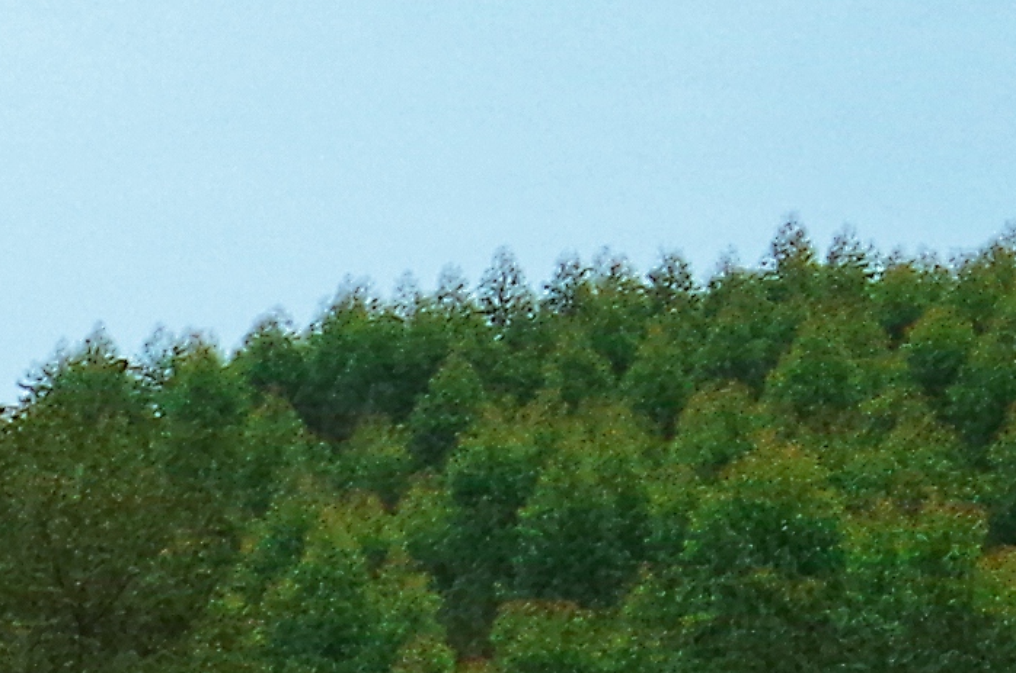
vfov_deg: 6.0
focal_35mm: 219
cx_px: -1460
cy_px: 1632
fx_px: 6167
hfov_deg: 8.6
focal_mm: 21
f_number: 4
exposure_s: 1/2000
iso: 800
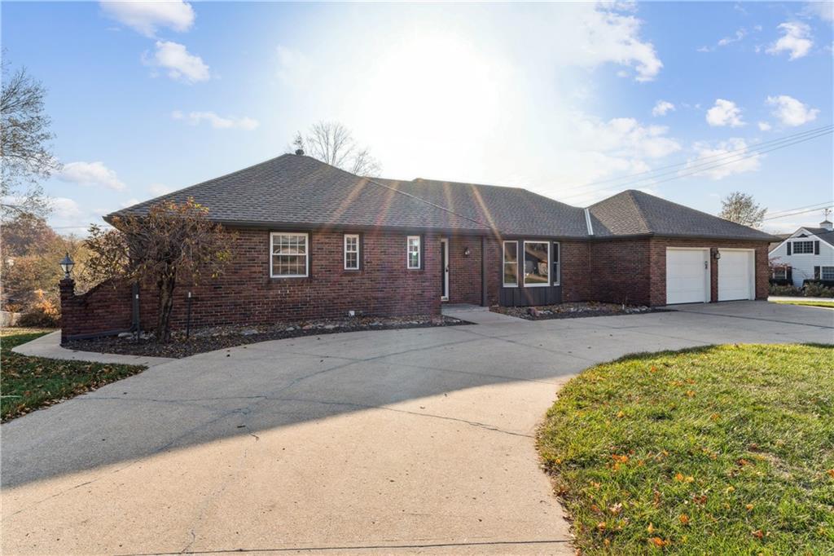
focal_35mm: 19
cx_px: 417
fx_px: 447
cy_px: 278
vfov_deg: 63.7
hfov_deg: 86.0
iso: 100
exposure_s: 1/20
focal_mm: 19.3
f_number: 22
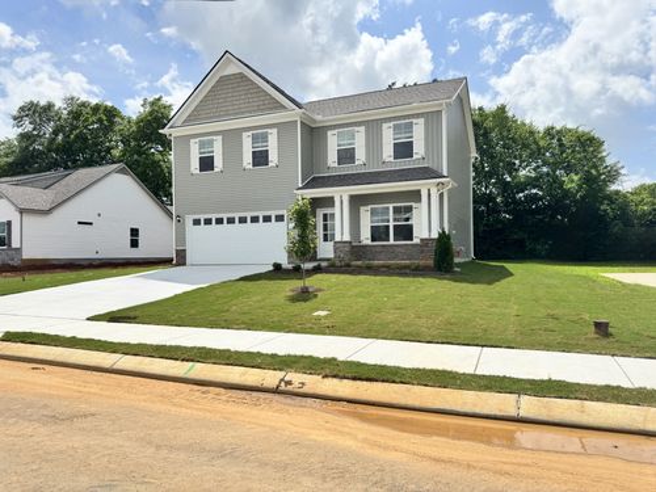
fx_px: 455
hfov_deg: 71.6
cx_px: 328
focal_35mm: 24
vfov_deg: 56.8
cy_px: 246
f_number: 1.78
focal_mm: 6.76
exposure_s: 1/4950
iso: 80
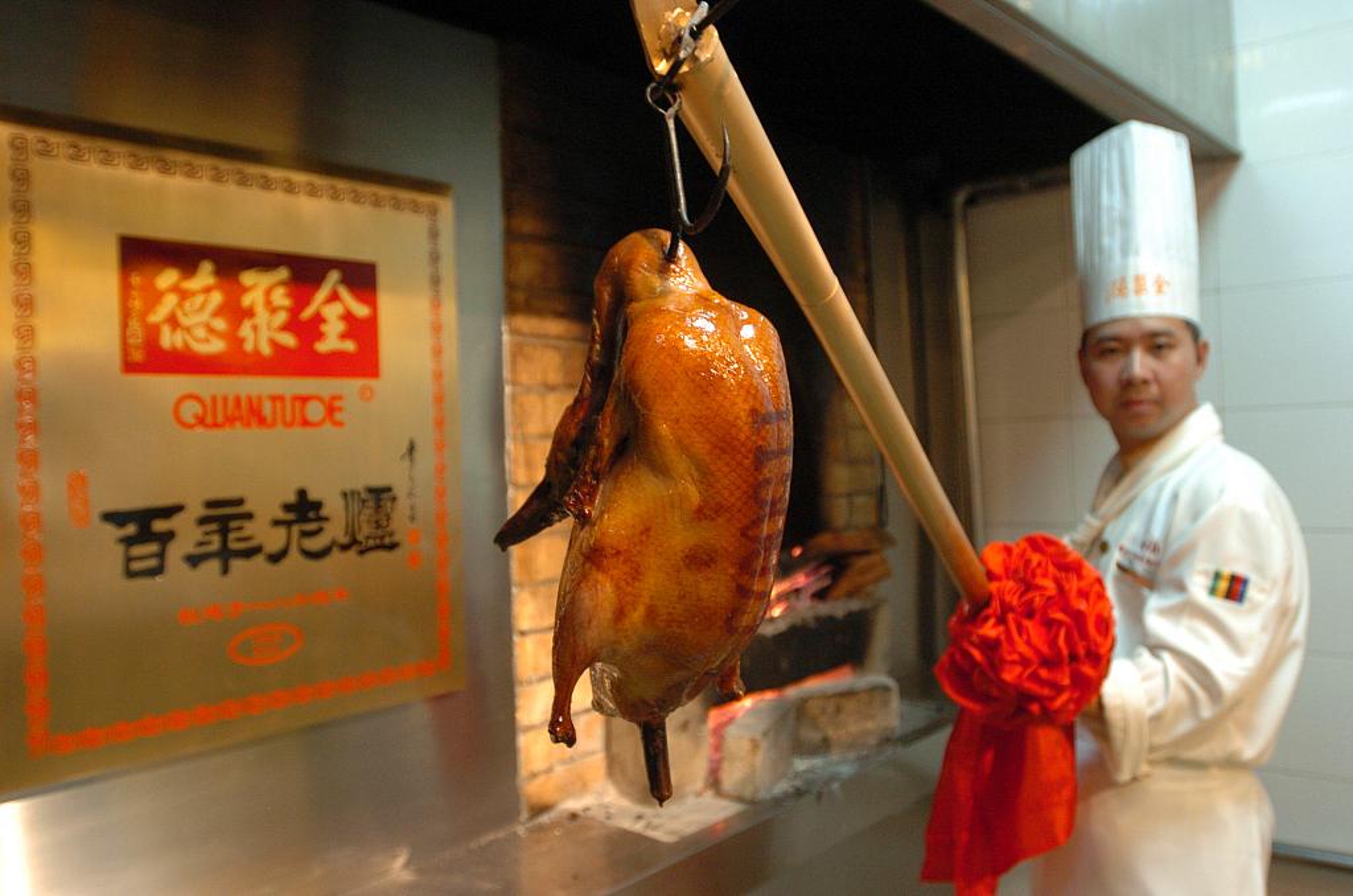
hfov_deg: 64.7
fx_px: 1069
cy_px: 448
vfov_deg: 45.5
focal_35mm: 28
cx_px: 676
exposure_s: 1/30
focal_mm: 19
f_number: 2.8
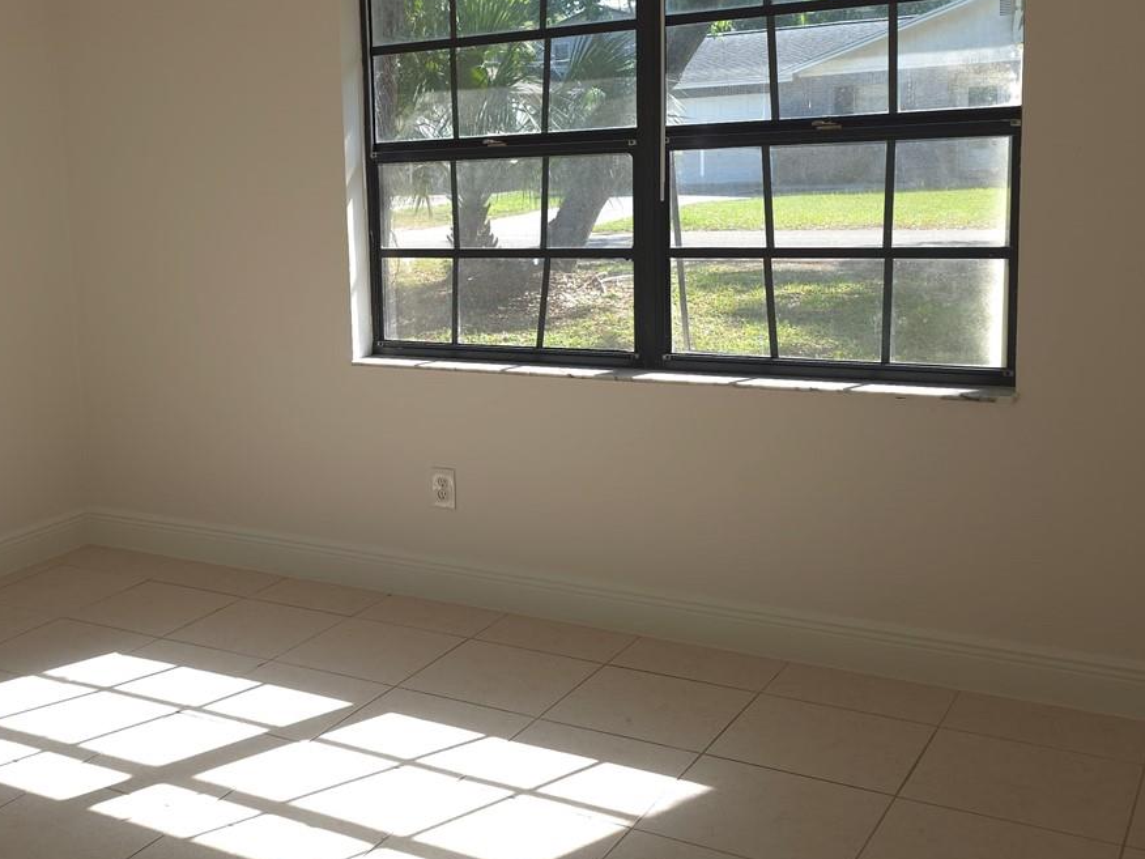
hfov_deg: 43.3
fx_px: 1389
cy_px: 345
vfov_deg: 34.2
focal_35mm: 42
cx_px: 278
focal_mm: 6.3
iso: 16
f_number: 1.7
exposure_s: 1/120
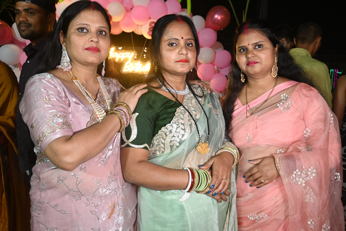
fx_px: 291
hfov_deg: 61.5
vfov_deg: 43.3
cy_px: 115
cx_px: 178
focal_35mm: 30
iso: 1250
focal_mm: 19.5
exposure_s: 1/125
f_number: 3.8
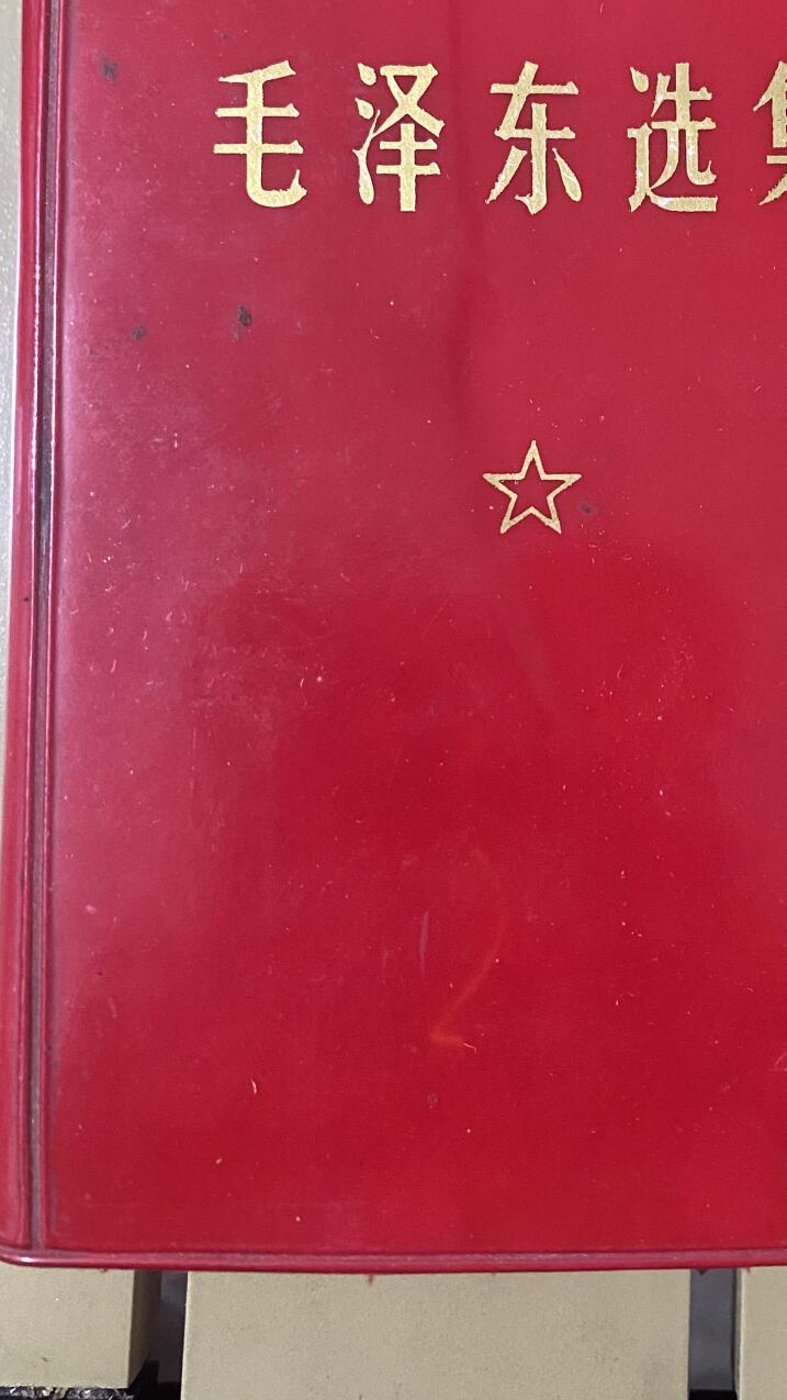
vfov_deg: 49.9
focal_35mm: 40
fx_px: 1484
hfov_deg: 29.1
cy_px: 507
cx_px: 627
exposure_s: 1/50
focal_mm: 4.25
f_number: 1.8
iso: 400
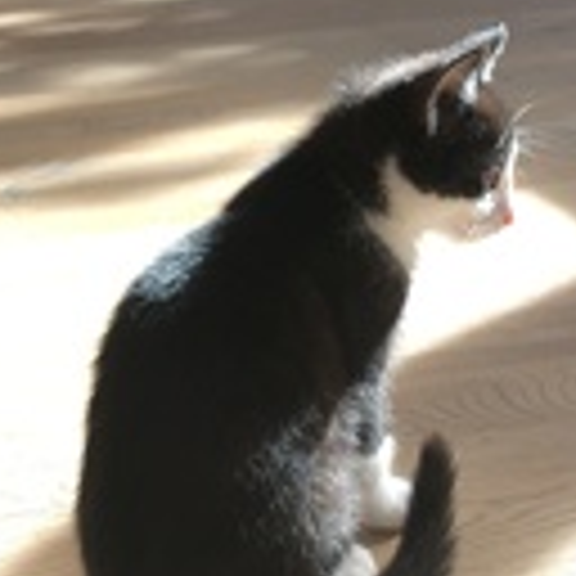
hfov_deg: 21.6
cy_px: 333
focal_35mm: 80
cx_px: 315
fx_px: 1506
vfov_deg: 21.6
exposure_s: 1/100
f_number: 2.2
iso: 40
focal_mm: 4.15
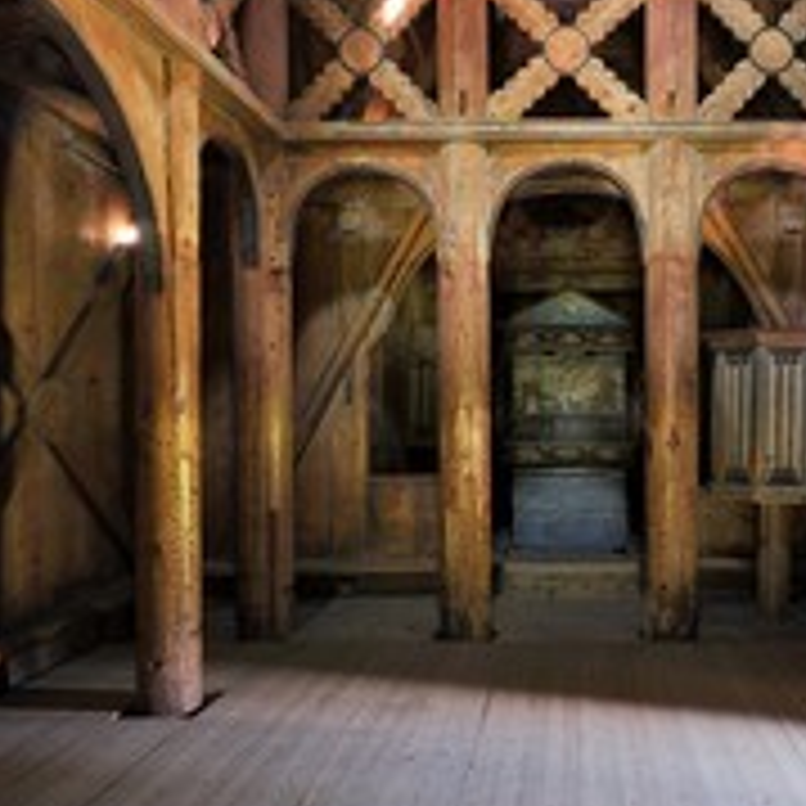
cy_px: 428
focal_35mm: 30
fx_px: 790
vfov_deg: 54.0
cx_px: 570
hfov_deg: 52.4
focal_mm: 15
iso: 200
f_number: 13
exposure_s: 8
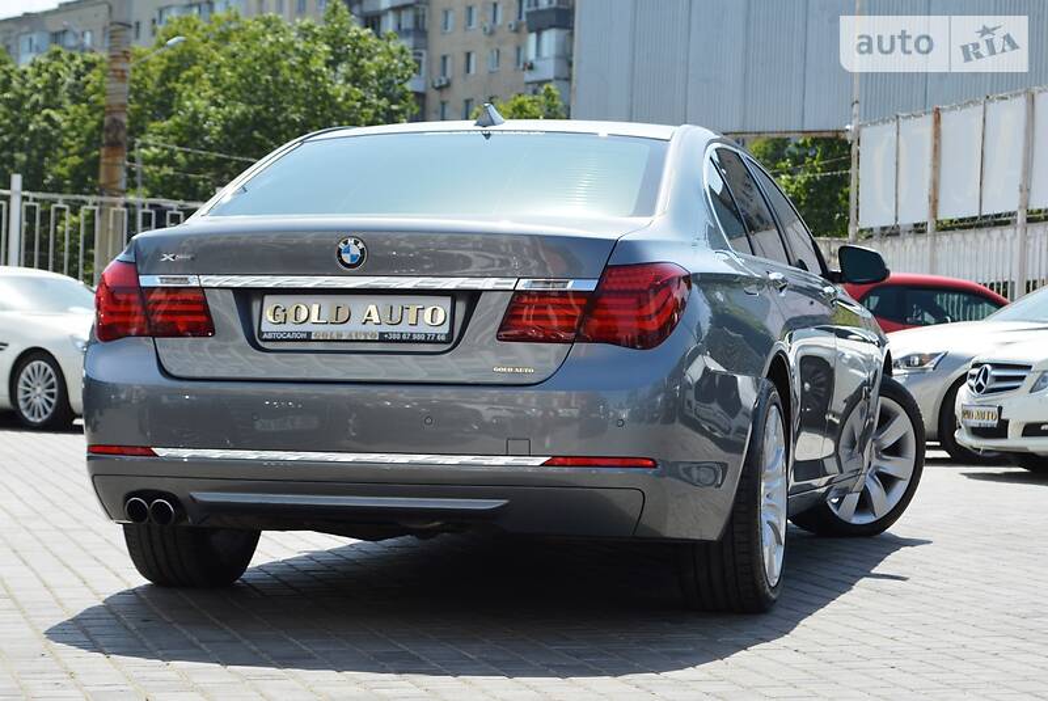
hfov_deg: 27.0
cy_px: 350
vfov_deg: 18.2
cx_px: 524
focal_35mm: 75
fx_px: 2185
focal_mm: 50
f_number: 7.1
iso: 100
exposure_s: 1/200
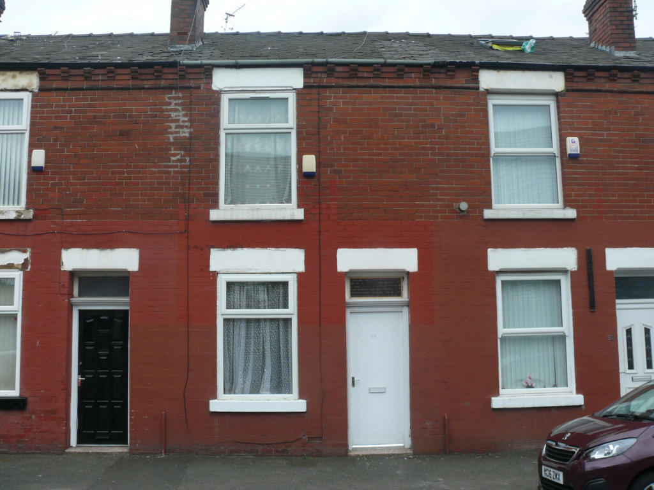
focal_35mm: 35
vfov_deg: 40.7
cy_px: 245
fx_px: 661
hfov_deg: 52.6
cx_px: 327
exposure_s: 1/200
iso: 100
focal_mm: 7.4
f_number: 5
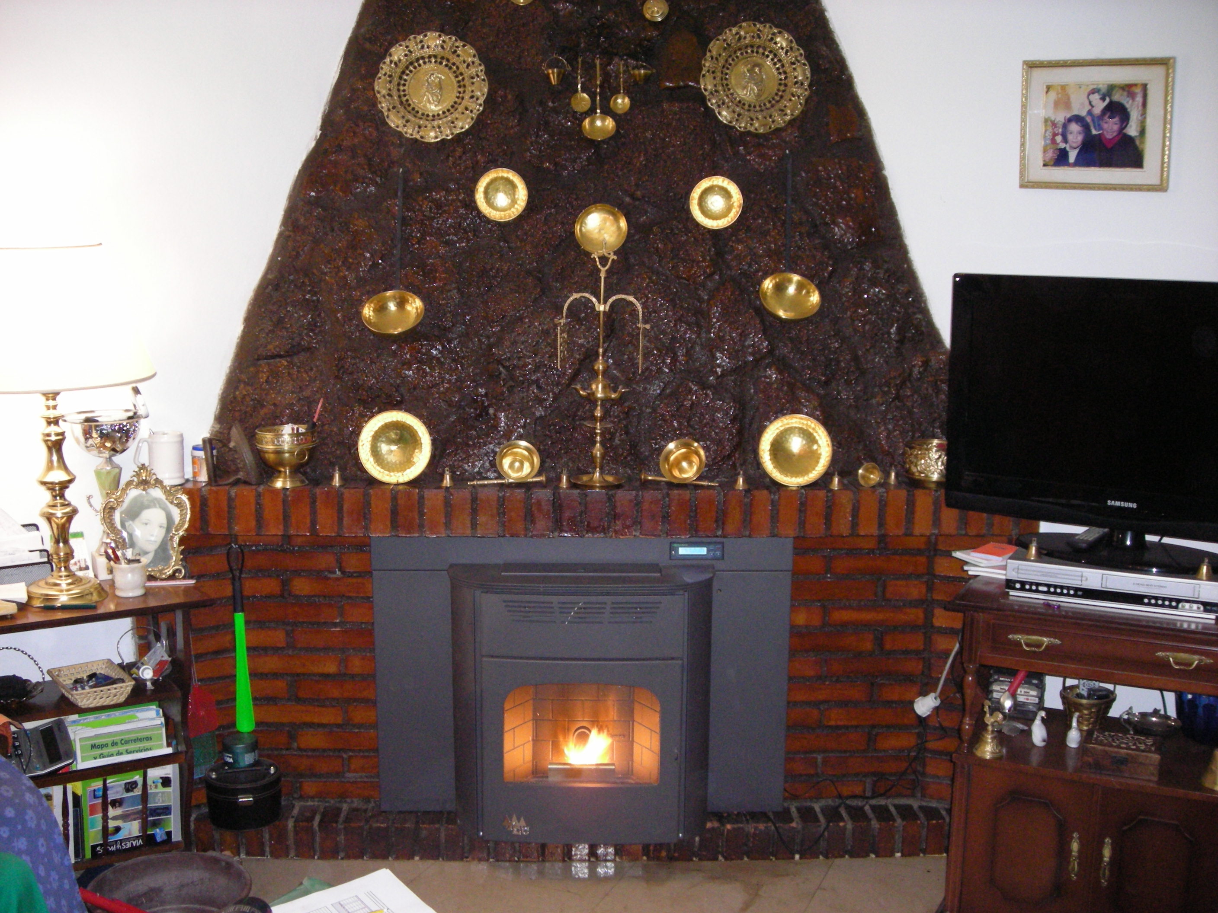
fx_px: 1337
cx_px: 609
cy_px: 456
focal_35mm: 38
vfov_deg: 37.7
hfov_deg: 49.0
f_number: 3.2
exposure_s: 1/60
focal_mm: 6.3
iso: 302
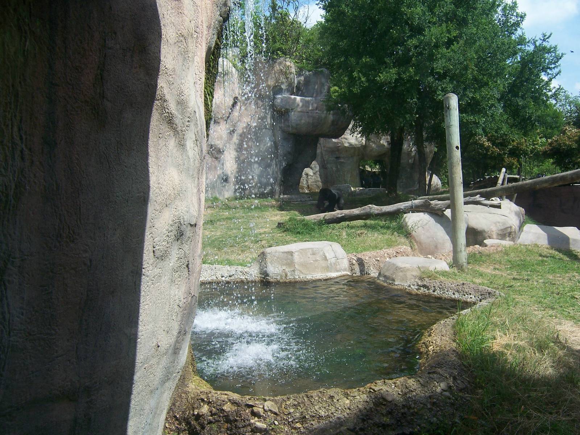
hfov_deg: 55.4
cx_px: 290
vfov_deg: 42.9
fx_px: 553
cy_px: 218
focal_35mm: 33
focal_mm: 5.5
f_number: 3.4
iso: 80
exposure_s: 1/500
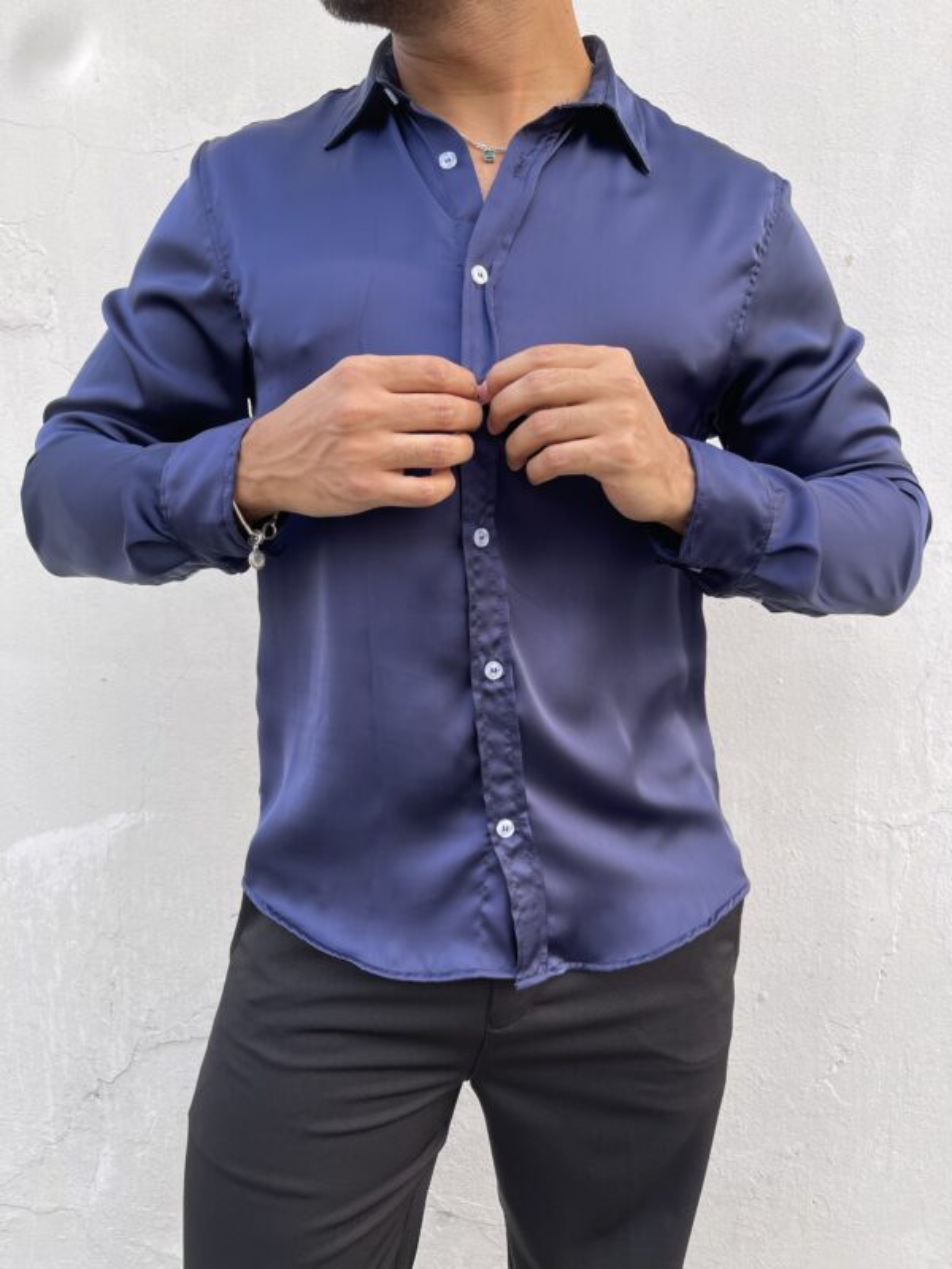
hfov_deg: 54.9
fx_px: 917
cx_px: 476
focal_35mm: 25
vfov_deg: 69.4
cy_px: 634
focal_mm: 5.1
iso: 32
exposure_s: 1/130
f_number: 1.6
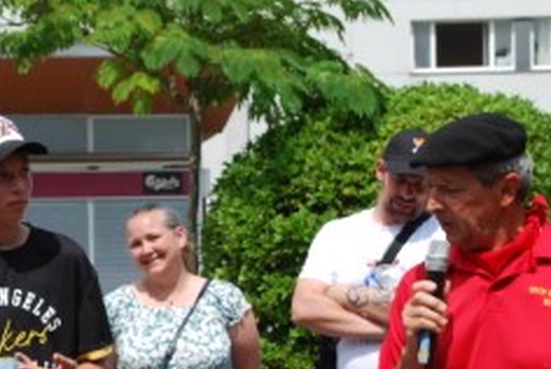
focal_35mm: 191
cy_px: 419
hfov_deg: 10.7
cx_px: 36
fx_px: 2927
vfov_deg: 7.2
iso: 100
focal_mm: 42
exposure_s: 1/250
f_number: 8
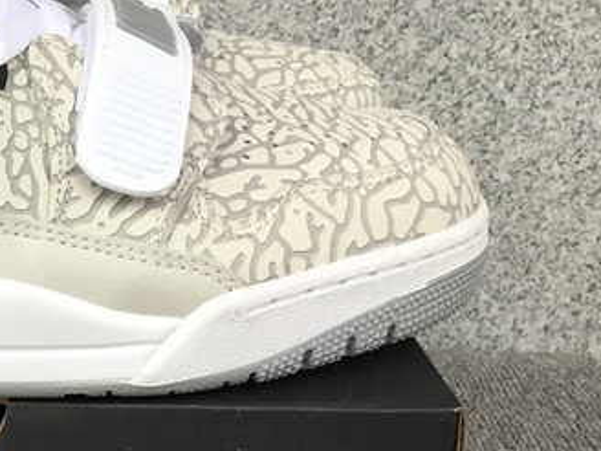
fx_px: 1476
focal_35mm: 85
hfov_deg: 21.7
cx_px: -70
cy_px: 265
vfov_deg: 17.4
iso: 32
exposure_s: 1/33
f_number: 2.4
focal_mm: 3.3
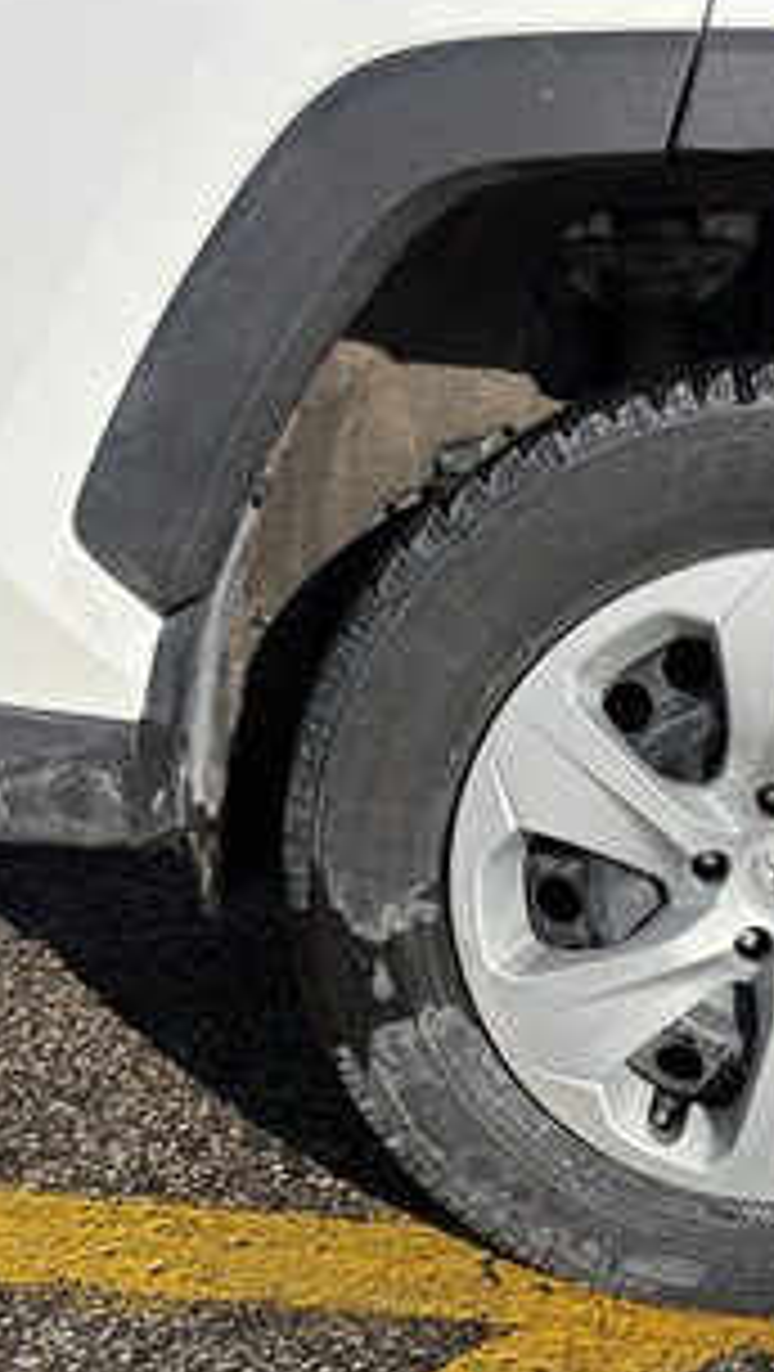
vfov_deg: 51.6
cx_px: 706
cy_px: 677
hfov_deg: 29.2
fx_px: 1420
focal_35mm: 39
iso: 50
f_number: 1.6
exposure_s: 1/4854
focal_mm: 5.96
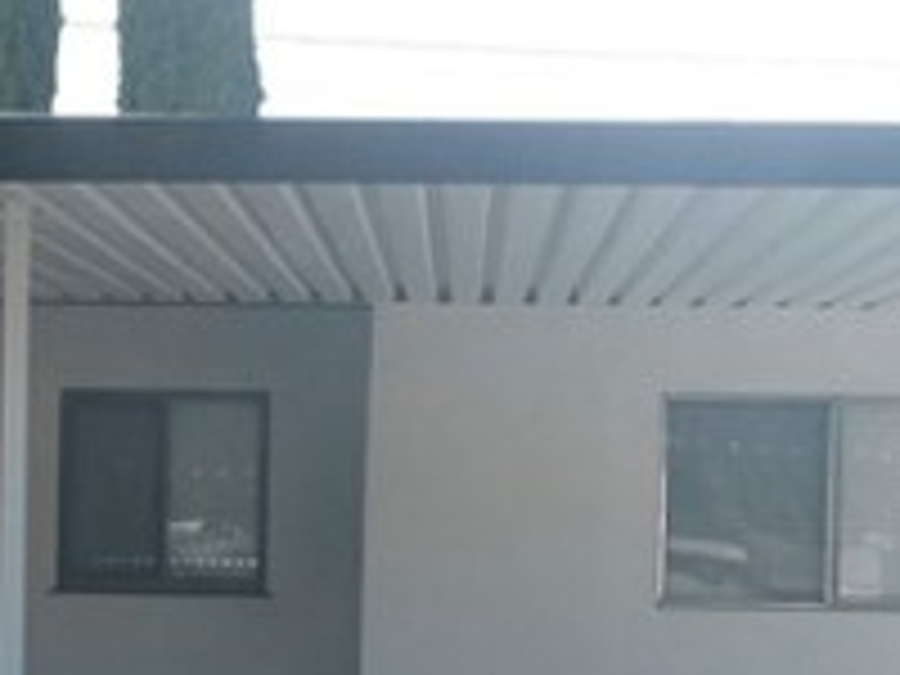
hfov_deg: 16.5
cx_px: 135
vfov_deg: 12.4
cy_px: 646
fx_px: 3068
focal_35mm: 118
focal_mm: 16
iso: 2000
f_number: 4
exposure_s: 1/8000
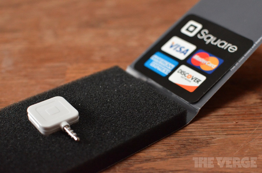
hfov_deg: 37.9
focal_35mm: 52
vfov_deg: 25.6
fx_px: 381
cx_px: 131
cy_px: 86
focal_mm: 35
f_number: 4
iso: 3200
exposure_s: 1/200
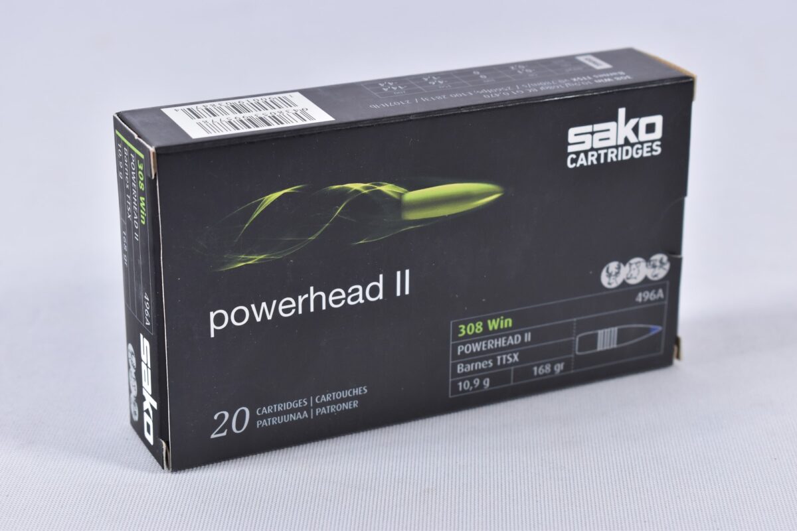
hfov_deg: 24.6
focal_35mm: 82
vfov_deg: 16.6
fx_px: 1826
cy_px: 266
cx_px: 398
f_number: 5.6
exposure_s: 1/50
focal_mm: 55
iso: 640
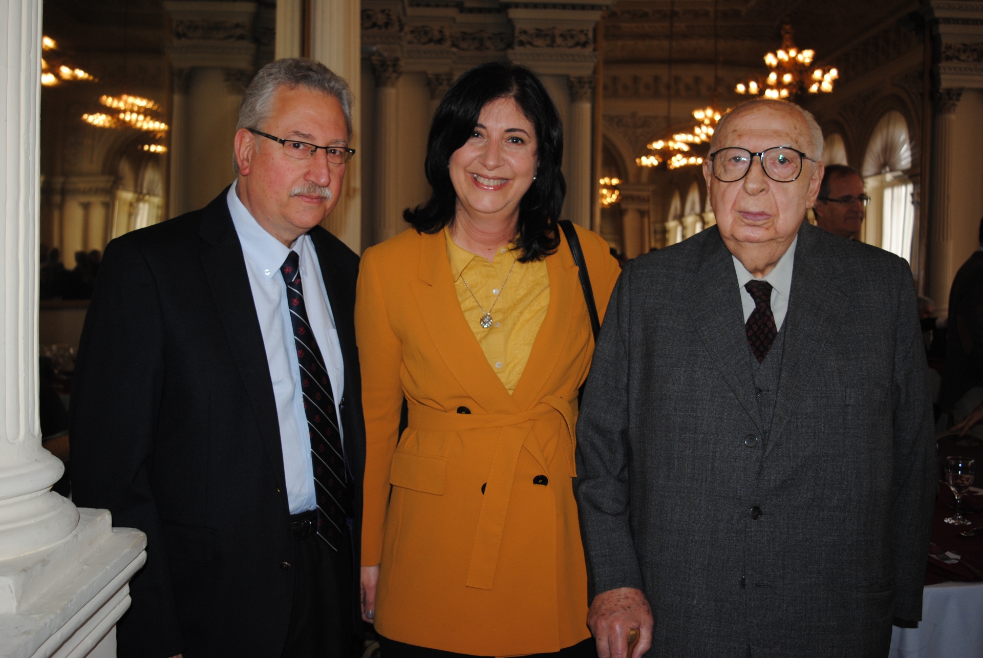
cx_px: 492
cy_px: 329
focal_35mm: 36
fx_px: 984
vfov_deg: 37.0
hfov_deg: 53.1
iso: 200
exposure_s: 1/60
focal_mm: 24
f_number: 4
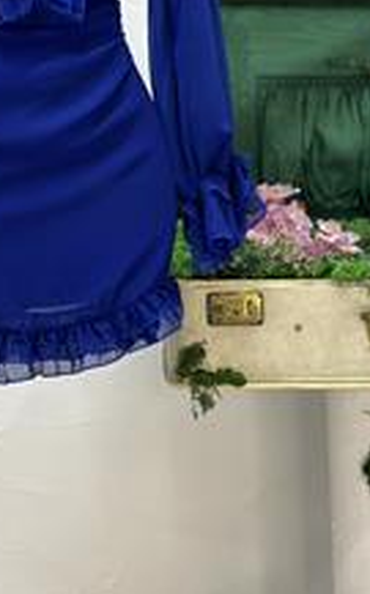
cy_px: 145
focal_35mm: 94
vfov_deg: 21.9
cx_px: 151
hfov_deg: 13.9
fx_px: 1522
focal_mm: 6.86
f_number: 1.78
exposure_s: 1/100
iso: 125
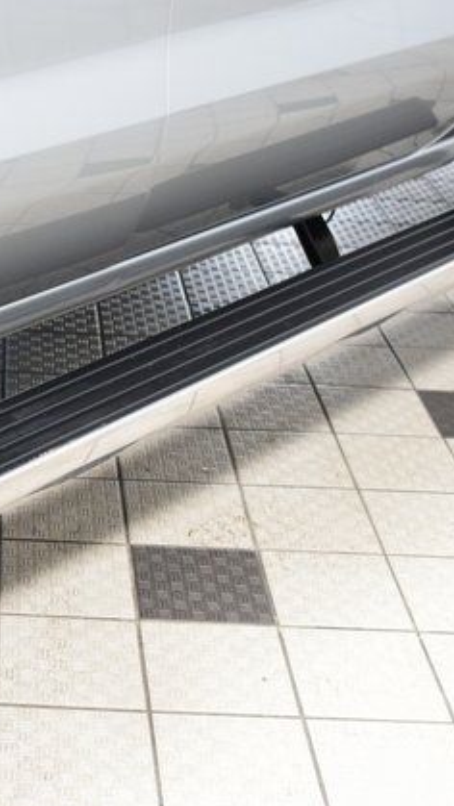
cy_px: 405
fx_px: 1385
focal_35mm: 65
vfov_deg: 32.4
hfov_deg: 18.0
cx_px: -31
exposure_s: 1/50
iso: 1600
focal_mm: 27
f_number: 2.8
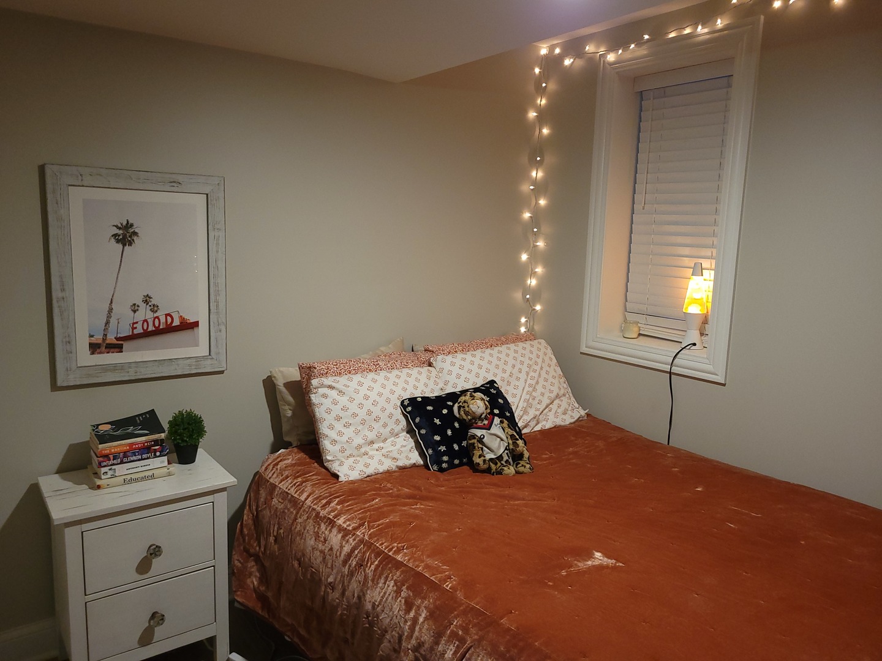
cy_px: 330
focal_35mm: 26
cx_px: 441
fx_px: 662
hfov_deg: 67.3
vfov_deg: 53.1
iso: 320
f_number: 1.8
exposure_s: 1/60
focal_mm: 5.4
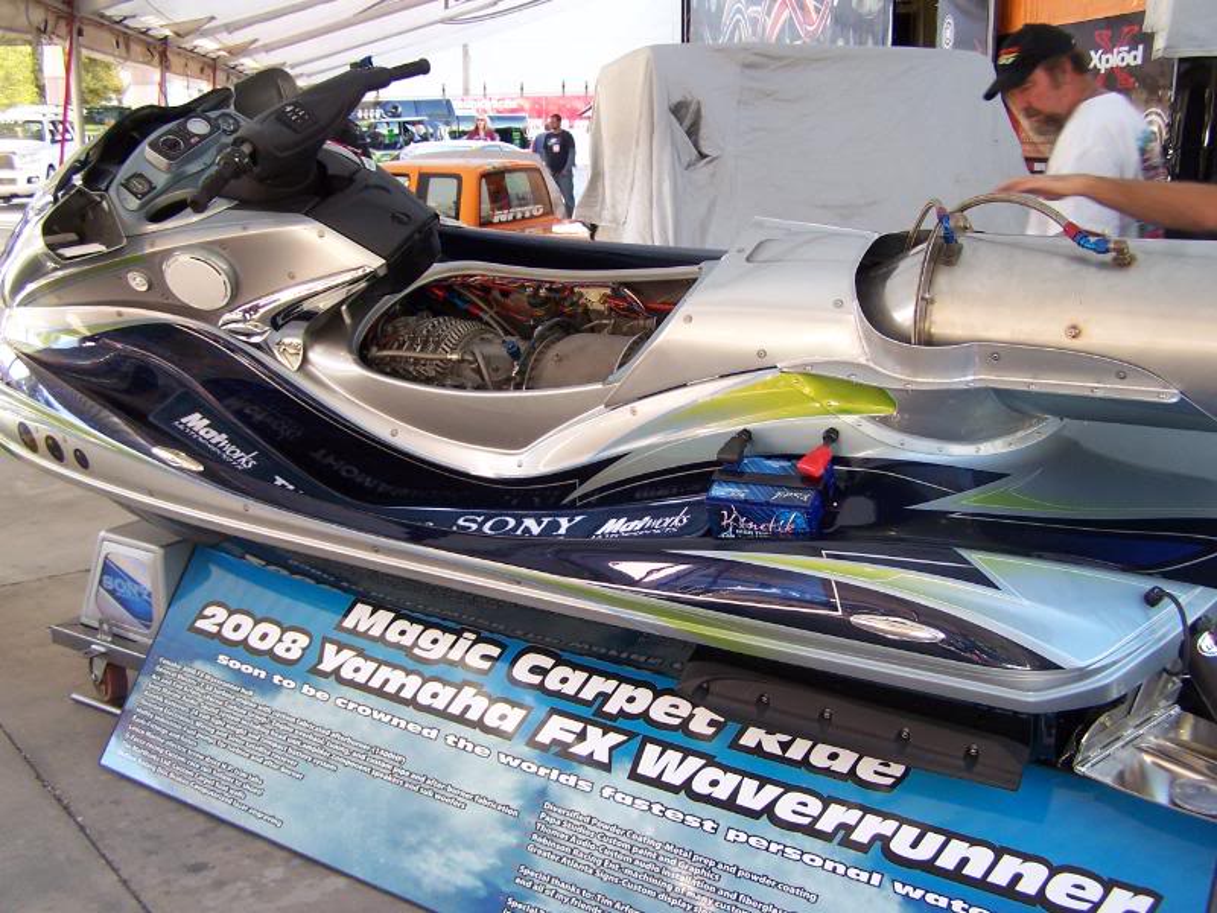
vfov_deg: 37.7
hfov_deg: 49.0
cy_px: 456
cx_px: 608
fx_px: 1336
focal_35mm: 38
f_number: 2.8
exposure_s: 1/45
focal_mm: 6.3
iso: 80
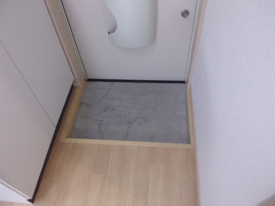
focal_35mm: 28
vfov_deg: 49.7
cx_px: 138
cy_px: 103
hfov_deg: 63.4
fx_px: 222
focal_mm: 5.1
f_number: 3.9
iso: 400
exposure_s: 1/28
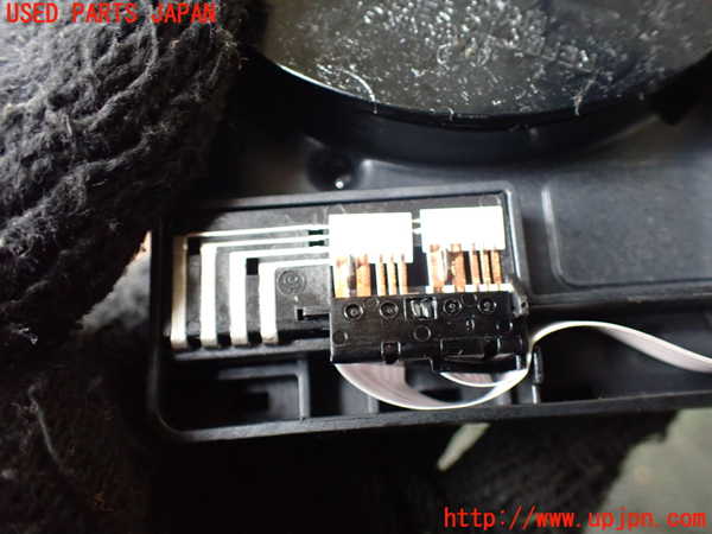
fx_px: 617
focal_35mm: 30
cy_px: 267
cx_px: 356
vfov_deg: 46.8
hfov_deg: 60.0
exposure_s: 1/60
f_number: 2.3
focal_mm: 5.4
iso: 800
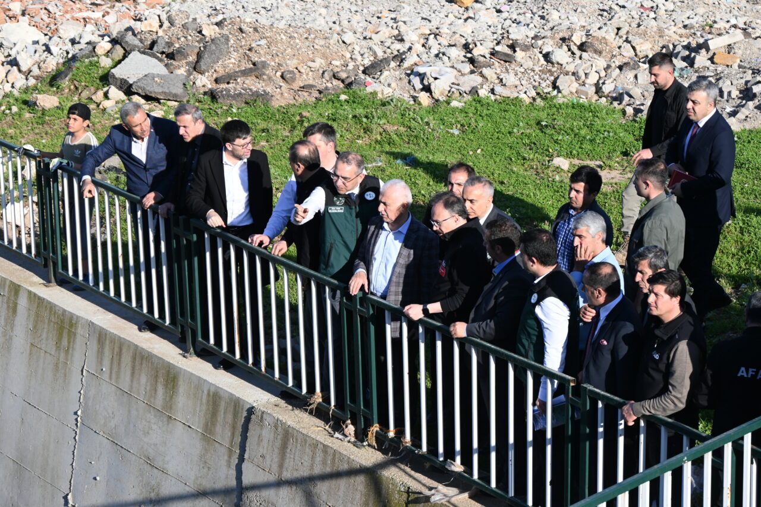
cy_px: 254
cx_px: 380
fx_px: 2283
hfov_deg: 18.9
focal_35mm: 108
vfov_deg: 12.7
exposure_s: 1/320
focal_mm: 72
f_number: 6.3
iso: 100
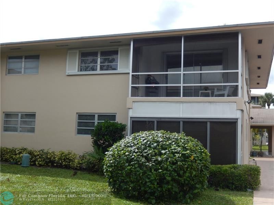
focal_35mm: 41
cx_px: 137
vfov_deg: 35.1
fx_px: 325
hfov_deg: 45.8
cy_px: 102
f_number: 4.2
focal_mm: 7.3
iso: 125
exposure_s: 1/640
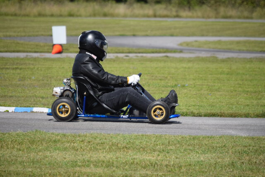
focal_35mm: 300
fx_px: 2209
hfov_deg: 6.9
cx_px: 132
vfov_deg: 4.6
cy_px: 88
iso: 400
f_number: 5.6
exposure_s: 1/2000
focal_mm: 200
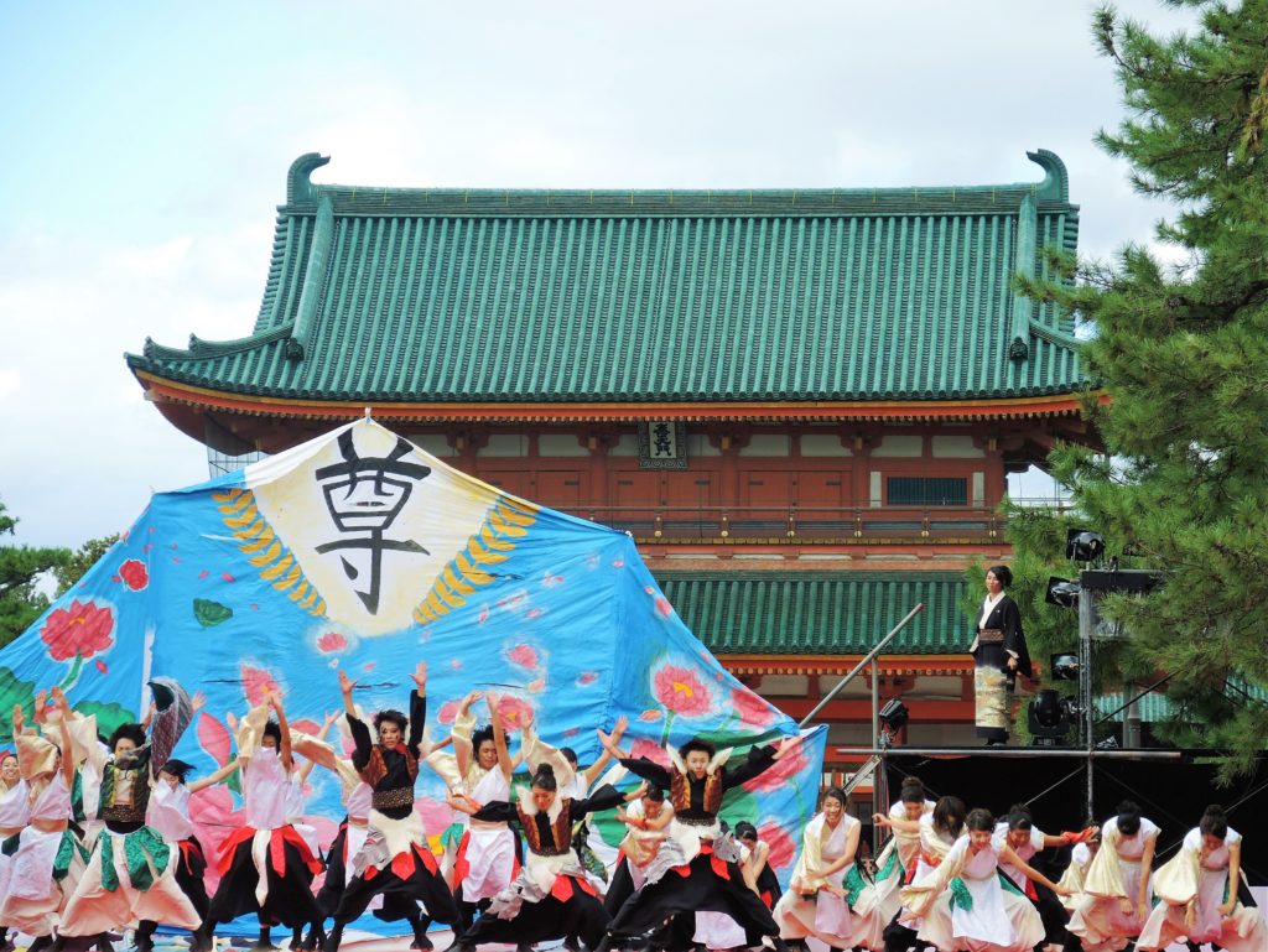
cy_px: 476
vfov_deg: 11.0
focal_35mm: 135
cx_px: 634
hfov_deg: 14.6
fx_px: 4947
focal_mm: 28.4
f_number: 3.5
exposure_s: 1/400
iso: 80
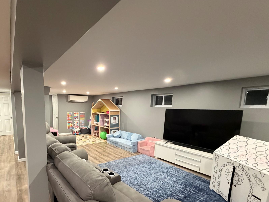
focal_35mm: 18
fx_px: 140
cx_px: 97
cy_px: 126
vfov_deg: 70.5
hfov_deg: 85.6
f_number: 2.2
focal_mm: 2.22
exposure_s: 1/60
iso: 800
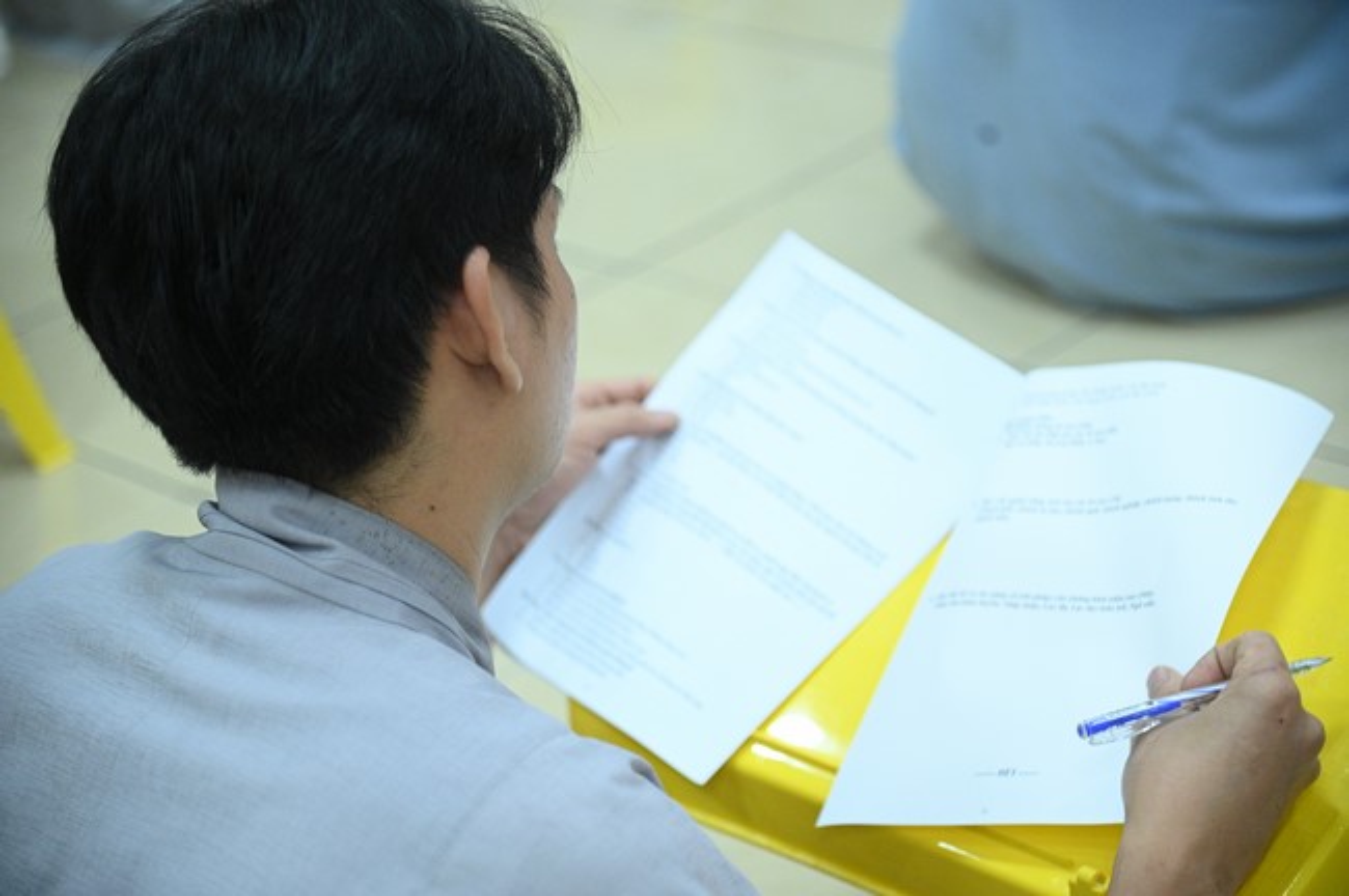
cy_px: 448
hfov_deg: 21.5
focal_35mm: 95
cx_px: 674
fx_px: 3556
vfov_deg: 14.4
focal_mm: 95
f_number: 4
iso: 6400
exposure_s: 1/200
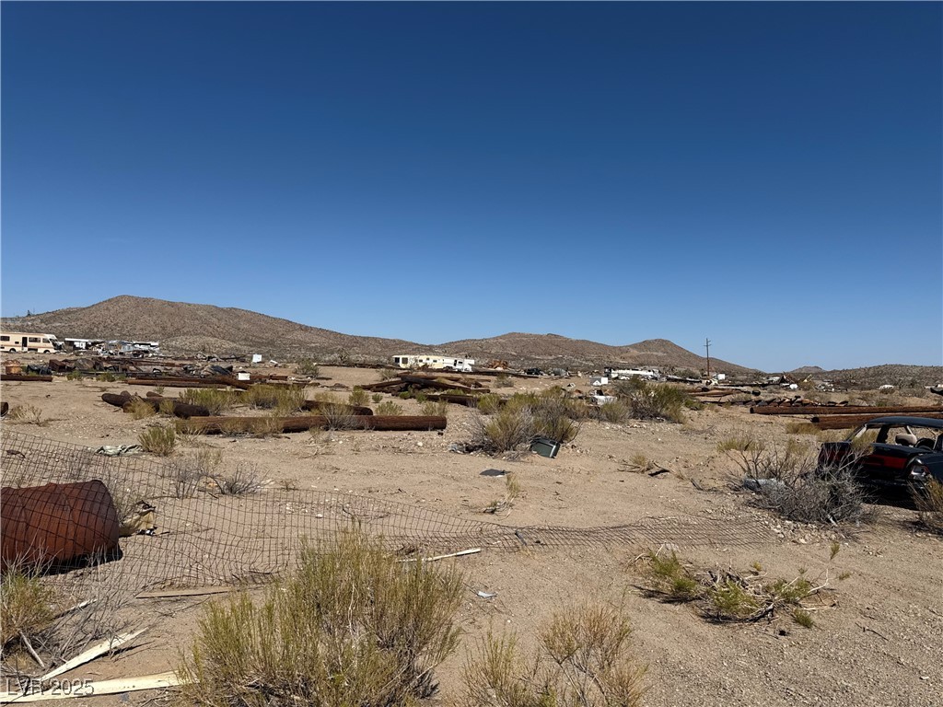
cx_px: 472
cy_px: 354
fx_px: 654
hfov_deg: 71.6
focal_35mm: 24
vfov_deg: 56.8
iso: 80
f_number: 1.78
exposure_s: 1/9091
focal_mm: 6.76
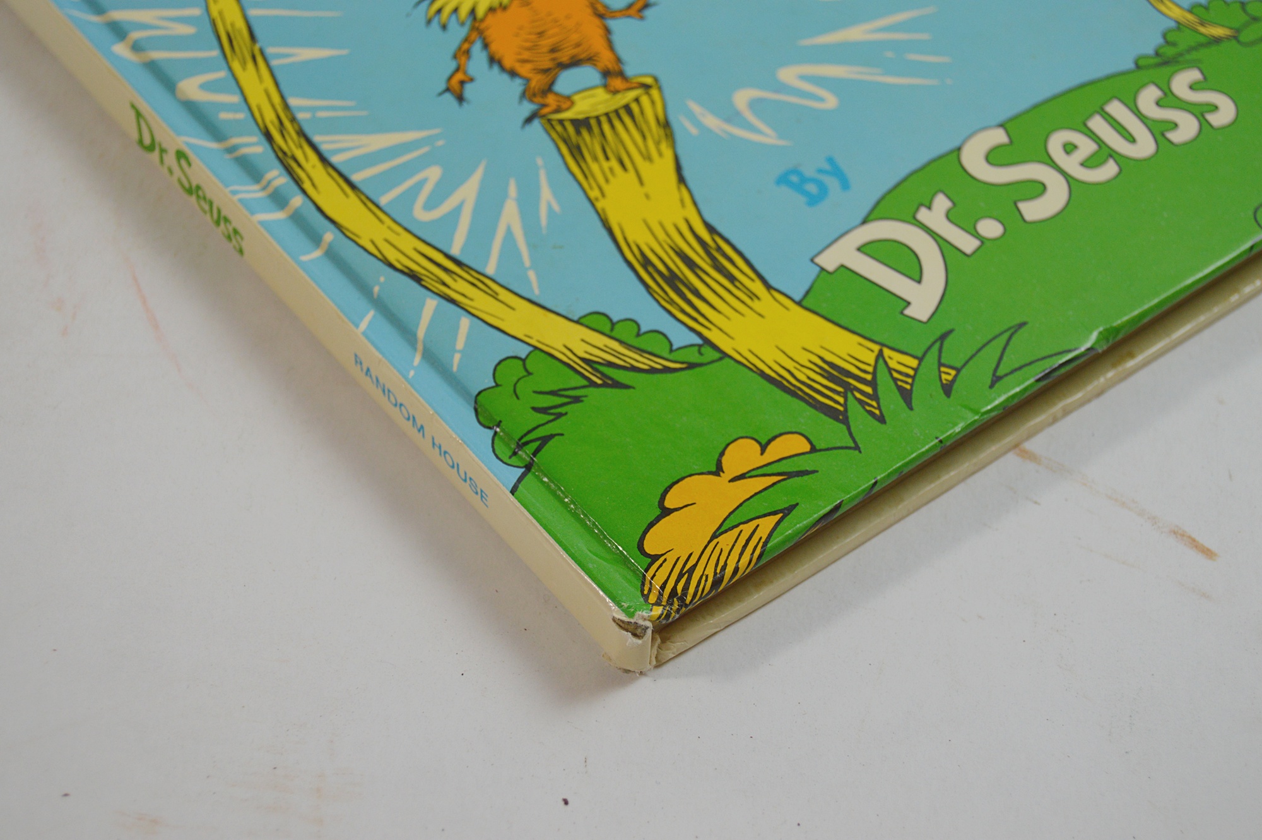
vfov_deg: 19.7
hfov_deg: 29.3
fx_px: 2417
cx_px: 631
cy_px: 420
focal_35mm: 69
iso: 400
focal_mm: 46
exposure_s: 1/125
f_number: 5.6
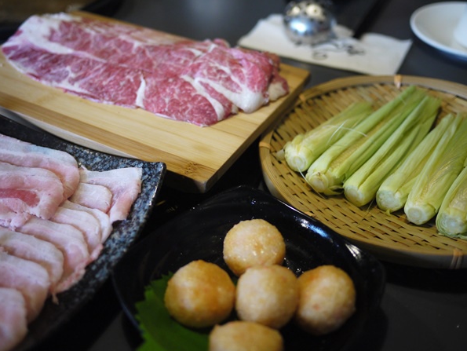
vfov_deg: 33.6
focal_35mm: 43
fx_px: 580
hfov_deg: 43.8
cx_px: 218
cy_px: 169
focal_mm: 20
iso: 400
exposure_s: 1/125
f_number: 1.7
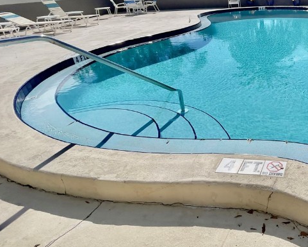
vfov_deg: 52.1
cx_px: 298
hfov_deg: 52.8
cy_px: 80
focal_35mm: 27
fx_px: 246
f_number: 2.4
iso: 25
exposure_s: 1/2083
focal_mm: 1.54
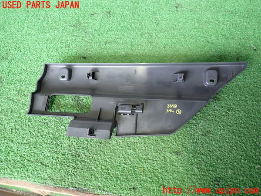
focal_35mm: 25
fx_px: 188
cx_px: 130
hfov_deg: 69.4
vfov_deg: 54.9
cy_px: 98
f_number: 2
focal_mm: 4.5
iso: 320
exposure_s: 1/30
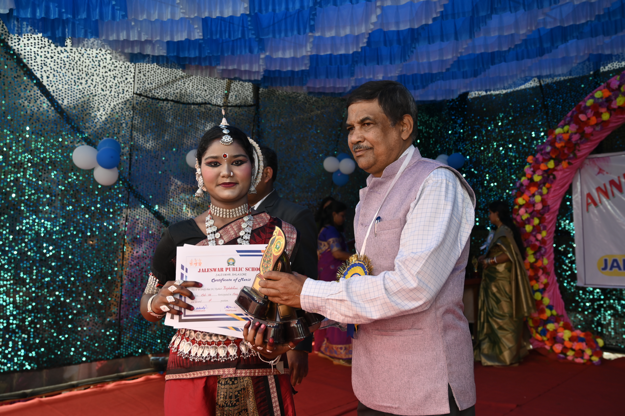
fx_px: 564
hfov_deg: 58.0
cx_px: 312
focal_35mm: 32
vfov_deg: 40.5
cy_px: 208
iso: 100
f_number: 4.5
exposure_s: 1/100
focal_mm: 32.5
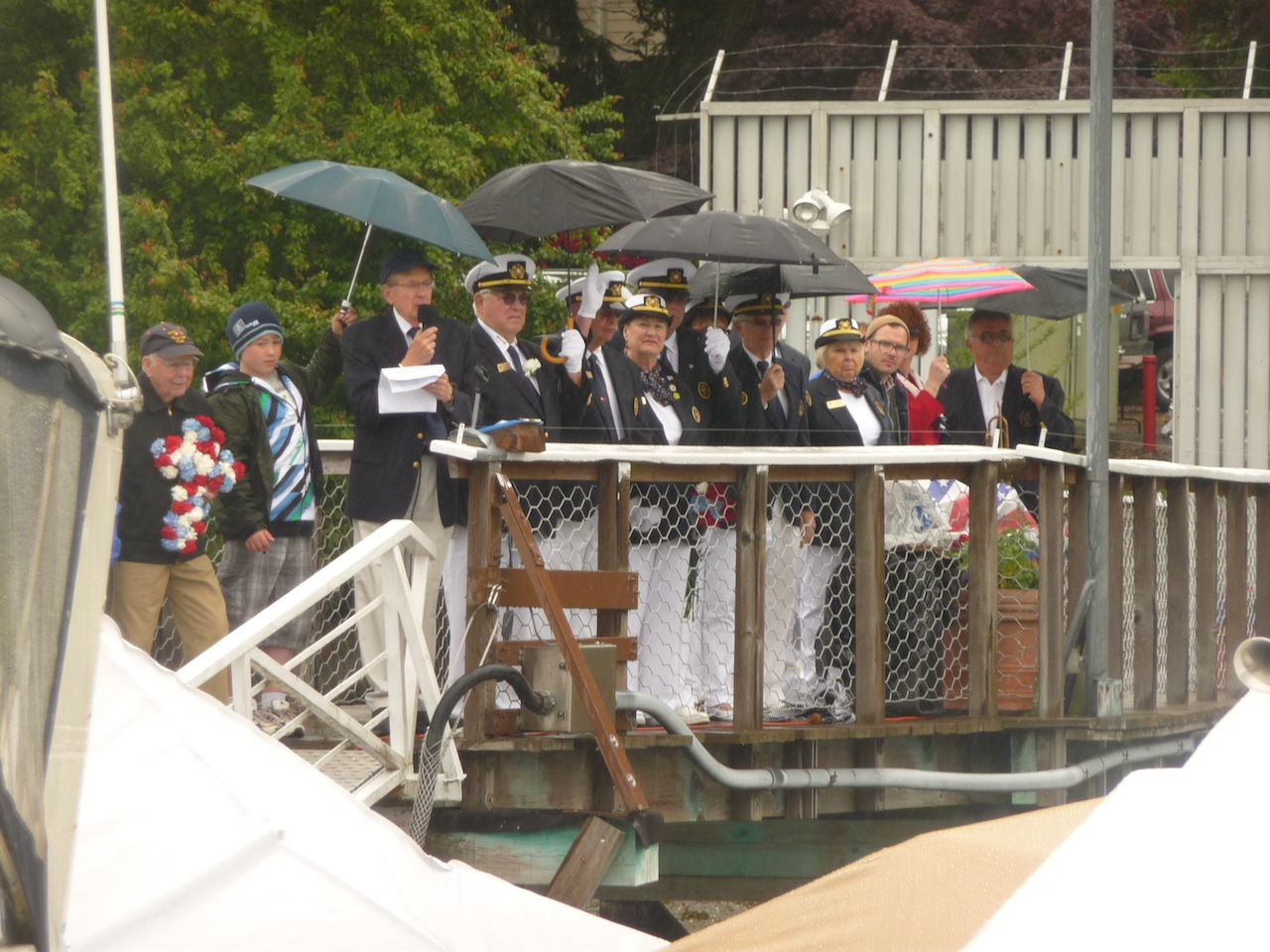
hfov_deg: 7.1
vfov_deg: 5.3
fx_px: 10273
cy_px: 476
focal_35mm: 280
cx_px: 635
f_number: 4.9
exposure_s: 1/125
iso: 100
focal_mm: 47
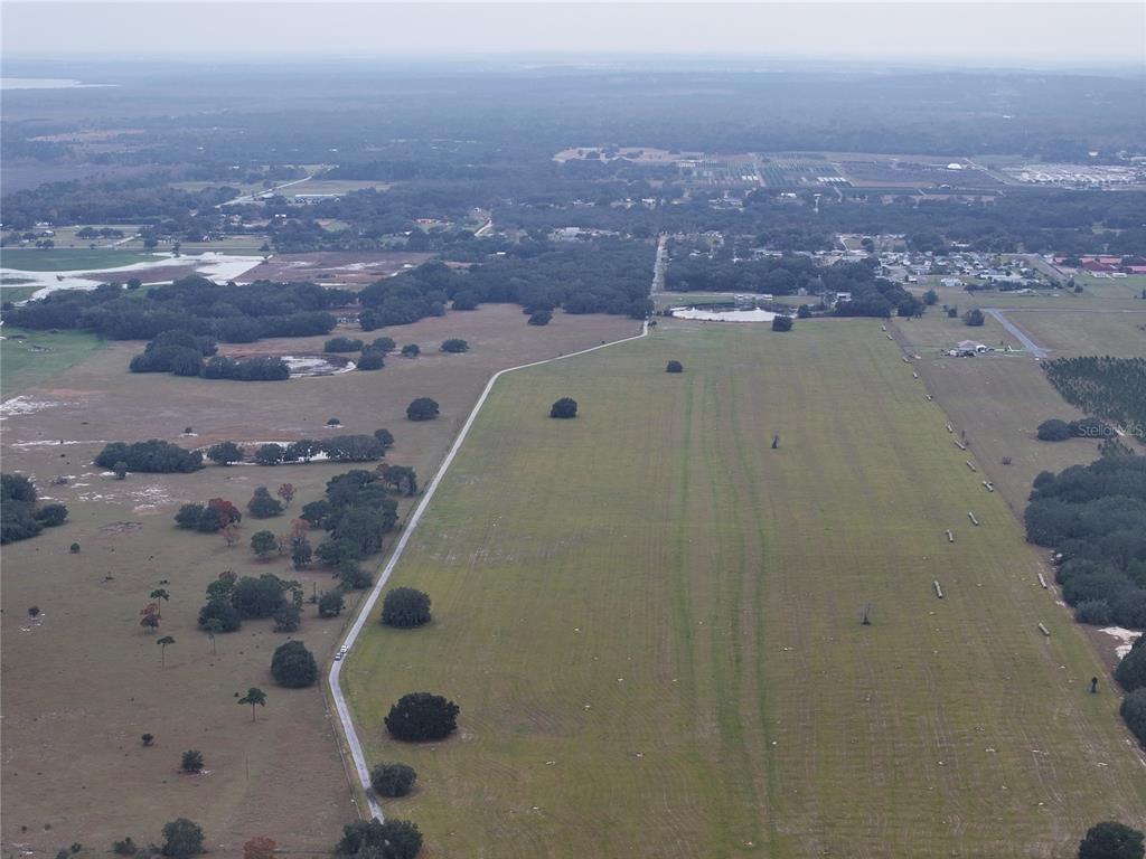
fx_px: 2317
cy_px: 430
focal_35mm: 70
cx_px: 573
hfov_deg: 27.8
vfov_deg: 21.0
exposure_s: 1/320
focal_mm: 19.35
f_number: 2.8
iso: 110
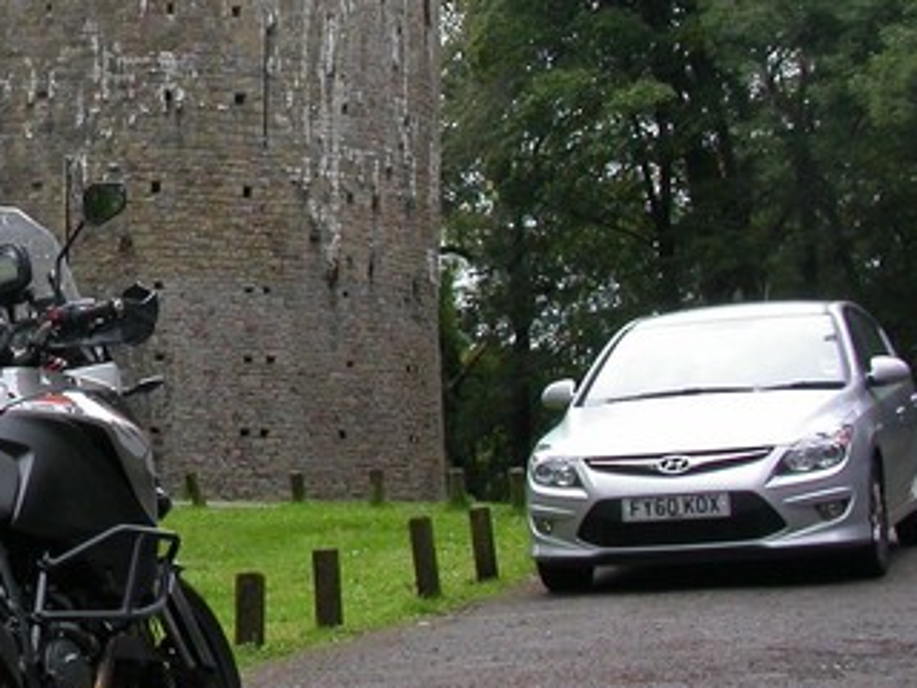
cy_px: 123
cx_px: -226
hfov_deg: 19.3
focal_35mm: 95
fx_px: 2517
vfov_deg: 15.4
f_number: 5.3
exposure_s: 1/131
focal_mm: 7.85
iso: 100
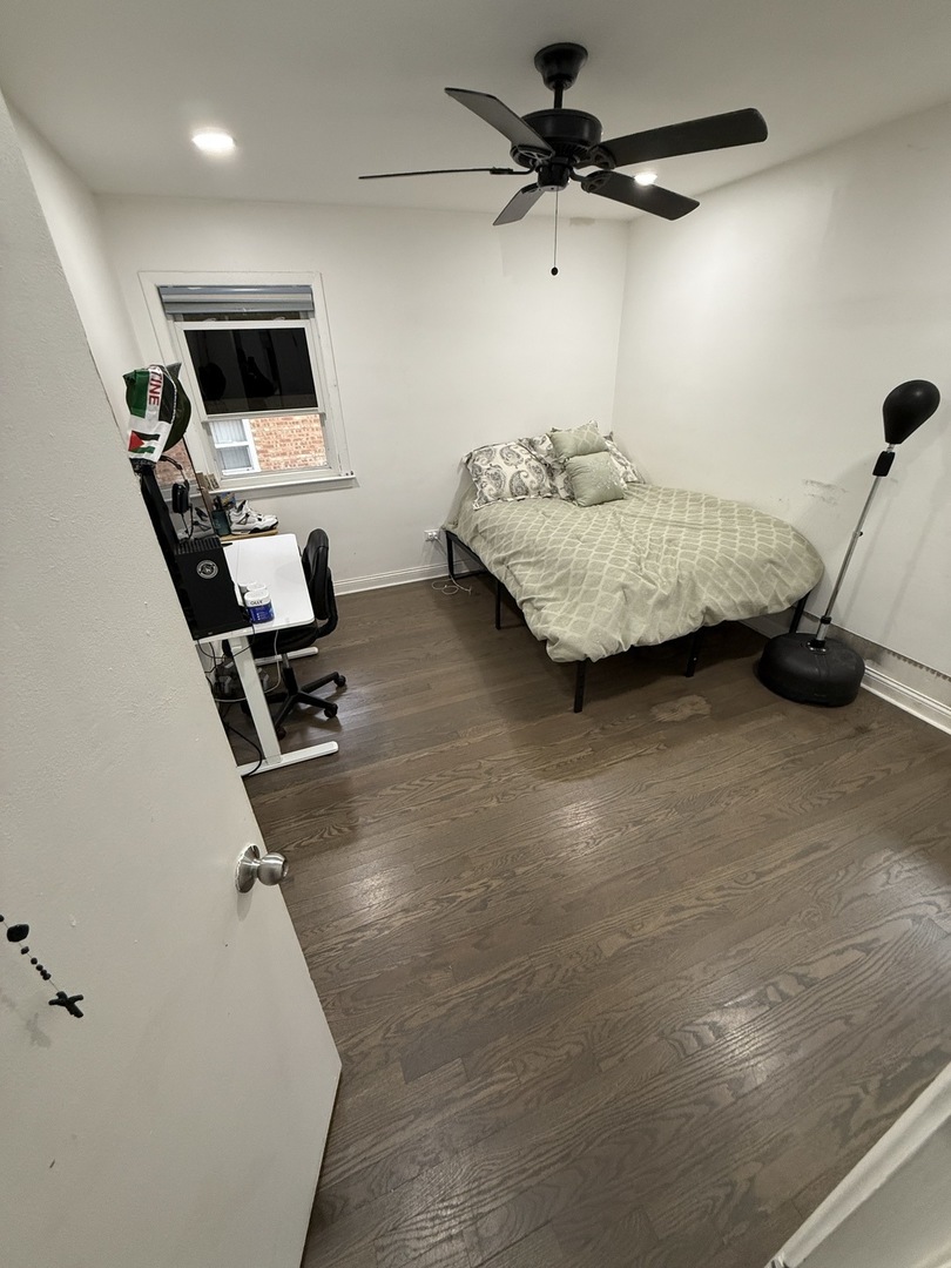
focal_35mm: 14
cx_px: 476
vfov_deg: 102.1
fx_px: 513
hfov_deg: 85.7
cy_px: 634
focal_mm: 2.22
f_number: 2.2
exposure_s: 1/120
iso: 320
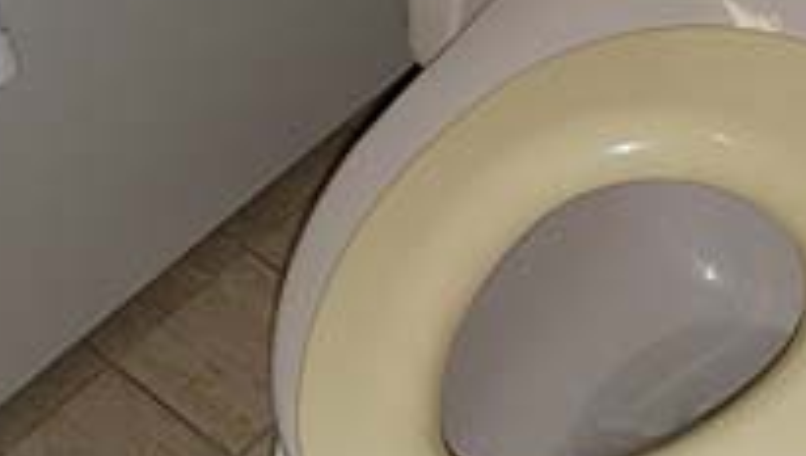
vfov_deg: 13.9
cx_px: 598
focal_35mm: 87
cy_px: 145
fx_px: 1862
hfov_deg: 24.2
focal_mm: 6.3
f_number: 3.5
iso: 100
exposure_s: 1/30
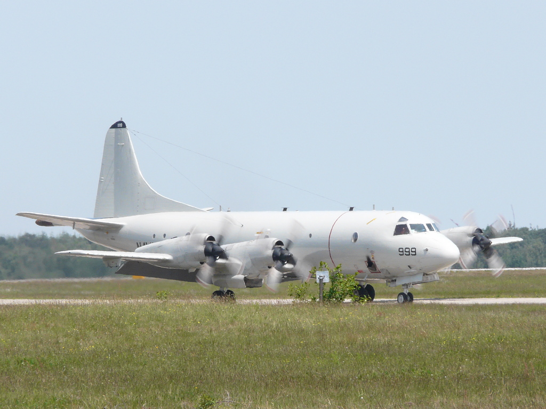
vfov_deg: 5.0
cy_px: 204
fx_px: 4714
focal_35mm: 299
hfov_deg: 6.6
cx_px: 273
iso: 100
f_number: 8
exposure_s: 1/160
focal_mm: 49
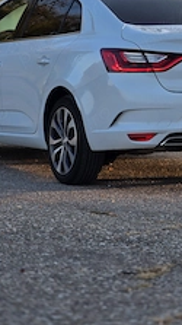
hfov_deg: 5.4
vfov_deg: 9.6
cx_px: 115
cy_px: 54
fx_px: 1935
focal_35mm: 225
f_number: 3.4
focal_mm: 18.6
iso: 64
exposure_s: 1/294
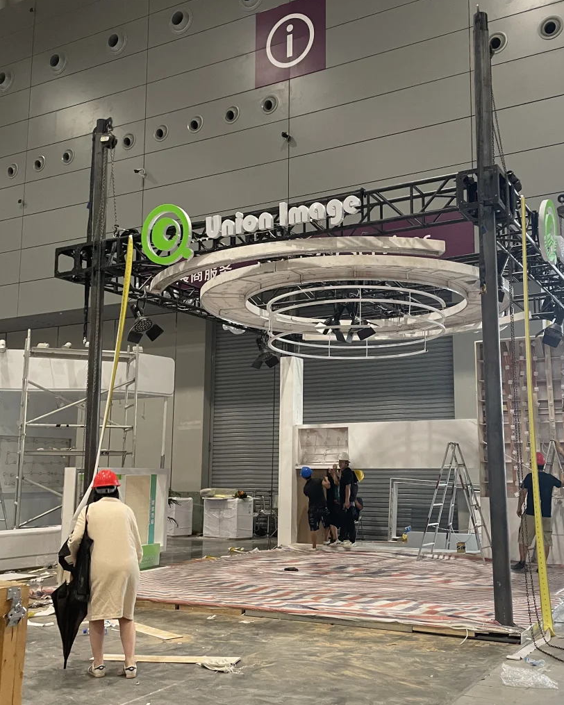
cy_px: 369
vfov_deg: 50.3
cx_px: 341
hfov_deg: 41.0
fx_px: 751
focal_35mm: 36
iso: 160
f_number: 1.6
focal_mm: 4.2
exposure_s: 1/60
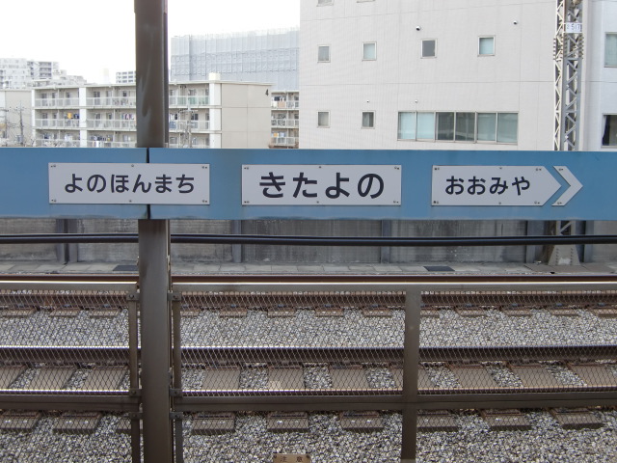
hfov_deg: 41.2
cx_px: 308
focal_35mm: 46
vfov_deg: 31.5
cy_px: 232
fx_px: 820
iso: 64
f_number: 3.3
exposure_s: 1/100
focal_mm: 8.2
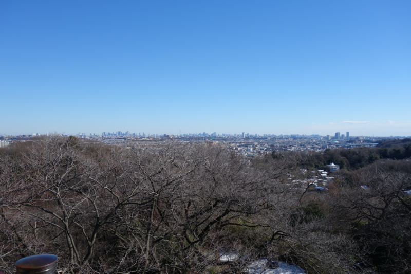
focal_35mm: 28
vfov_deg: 46.4
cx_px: 206
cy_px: 137
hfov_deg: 65.5
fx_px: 320
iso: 125
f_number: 5.6
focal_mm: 10.4
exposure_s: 1/500
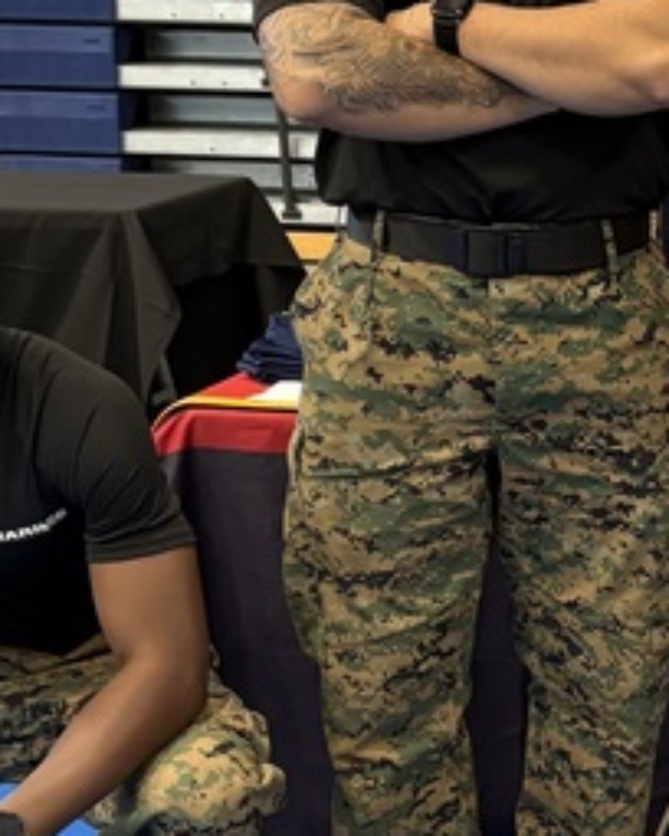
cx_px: 892
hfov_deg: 14.4
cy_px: 413
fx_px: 2524
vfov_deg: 18.8
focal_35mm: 102
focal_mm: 5.96
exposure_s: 1/40
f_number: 1.6
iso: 400
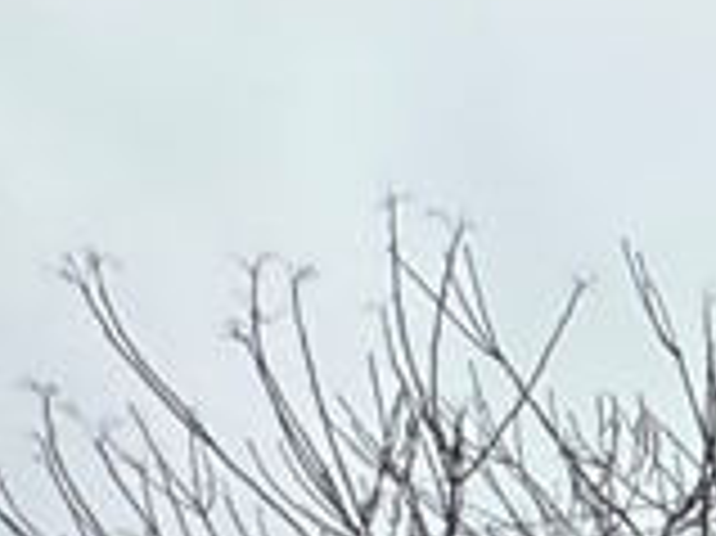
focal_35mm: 90
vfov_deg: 11.2
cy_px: 1549
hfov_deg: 13.9
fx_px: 1860
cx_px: 1797
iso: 200
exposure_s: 1/60
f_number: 2.2
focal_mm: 2.22
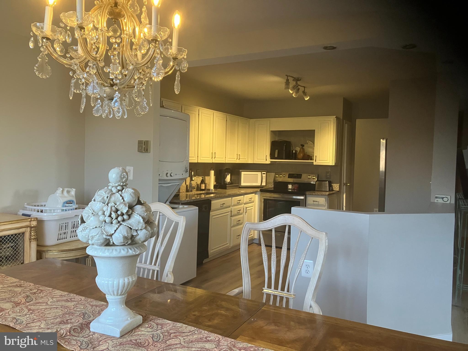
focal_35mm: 28
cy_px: 176
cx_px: 234
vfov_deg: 49.7
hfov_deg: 63.4
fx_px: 379
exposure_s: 1/60
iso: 250
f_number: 1.8
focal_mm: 3.99
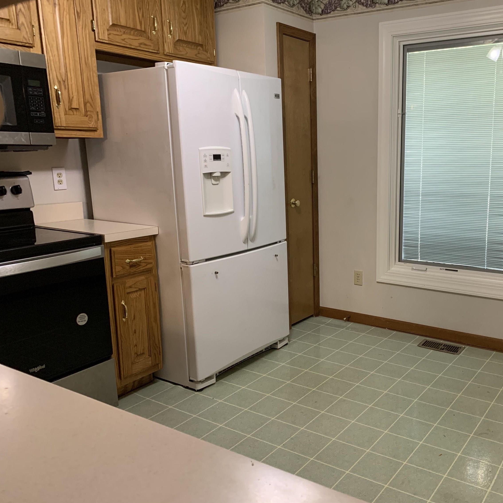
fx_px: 510
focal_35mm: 31
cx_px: 336
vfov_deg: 52.5
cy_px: 251
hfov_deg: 51.5
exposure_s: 1/60
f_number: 1.8
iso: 200
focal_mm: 4.25
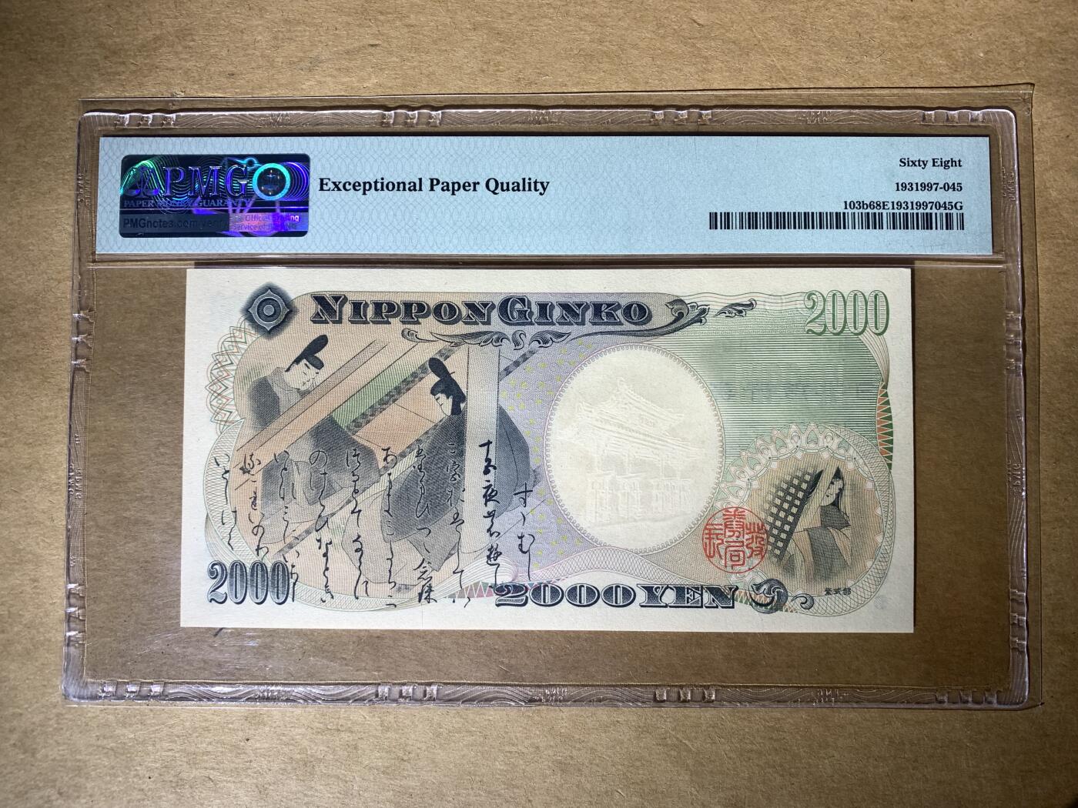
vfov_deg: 53.1
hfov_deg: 67.3
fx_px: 810
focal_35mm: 26
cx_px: 539
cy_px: 404
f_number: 1.8
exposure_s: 1/122
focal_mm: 4.25
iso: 32
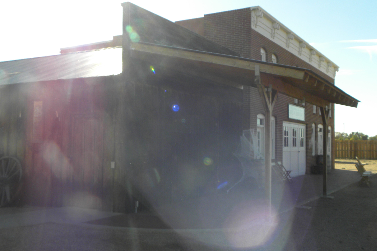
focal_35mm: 42
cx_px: 192
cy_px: 128
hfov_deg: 46.4
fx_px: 440
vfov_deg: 31.9
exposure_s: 1/230
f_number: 5
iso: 64
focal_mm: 6.6
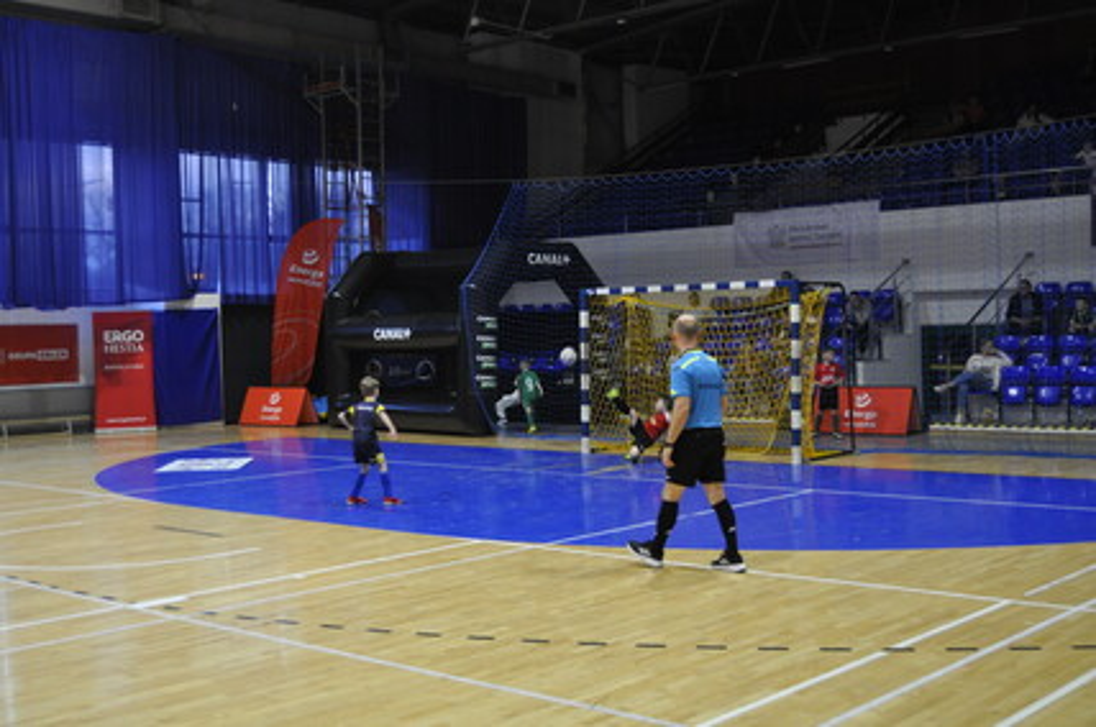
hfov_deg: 43.7
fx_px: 1368
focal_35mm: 45
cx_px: 548
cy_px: 364
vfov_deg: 29.8
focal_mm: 30
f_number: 4.2
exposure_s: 1/60
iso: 800
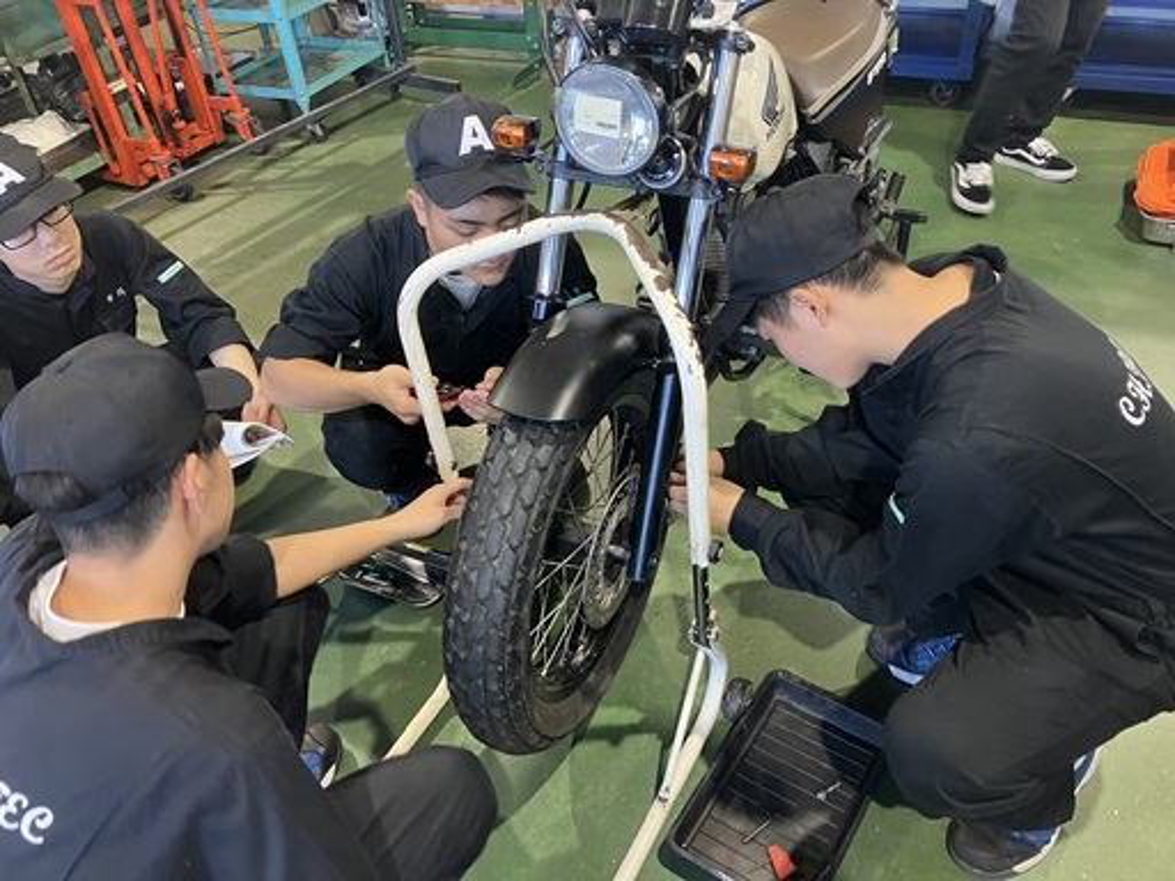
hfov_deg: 63.4
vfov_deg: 49.7
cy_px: 440
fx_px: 950
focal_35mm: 28
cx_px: 588
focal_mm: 3.99
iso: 100
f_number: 1.8
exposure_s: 1/50
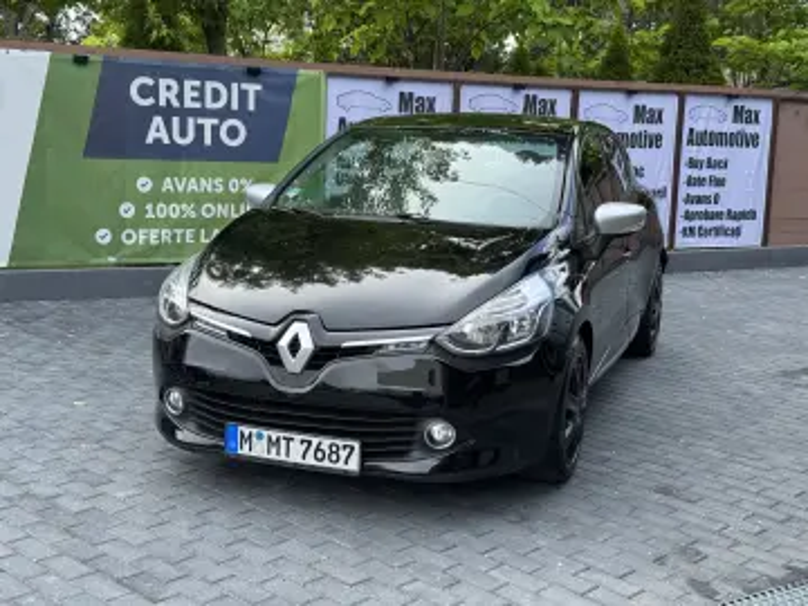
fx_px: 1120
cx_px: 404
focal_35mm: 48
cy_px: 303
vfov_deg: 30.3
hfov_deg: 39.7
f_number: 1.78
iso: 64
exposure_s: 1/876
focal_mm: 6.76
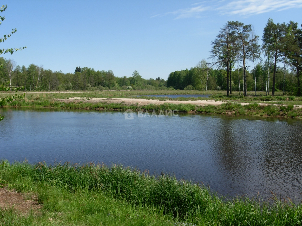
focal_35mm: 38
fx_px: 332
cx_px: 151
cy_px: 113
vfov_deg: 37.7
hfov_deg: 49.0
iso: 79
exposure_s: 1/430
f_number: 4.9
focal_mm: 6.3
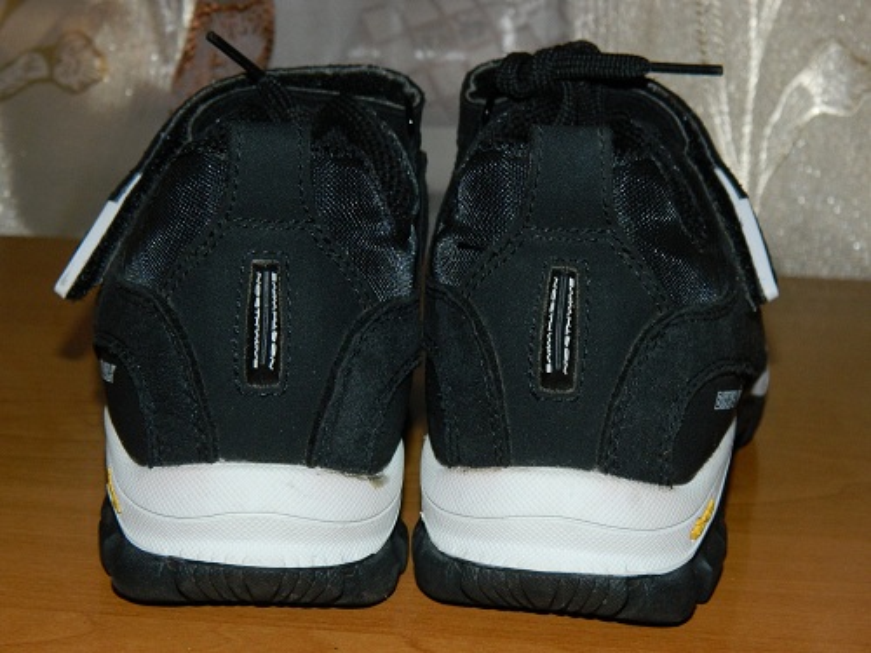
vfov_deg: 21.0
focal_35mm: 70
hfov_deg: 27.8
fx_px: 1761
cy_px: 326
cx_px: 436
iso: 200
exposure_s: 1/30
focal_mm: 12.6
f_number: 4
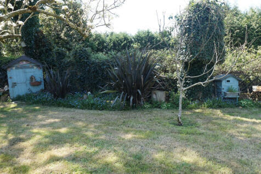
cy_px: 87
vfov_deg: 47.9
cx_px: 130
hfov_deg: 67.4
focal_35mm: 27
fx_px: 196
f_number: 6.3
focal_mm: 18
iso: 200
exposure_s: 1/100
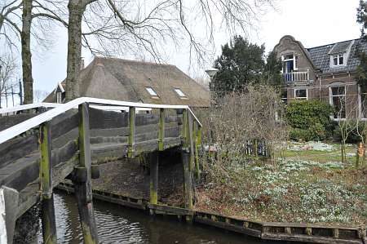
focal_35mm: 32
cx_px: 184
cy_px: 122
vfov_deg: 41.6
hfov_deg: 59.5
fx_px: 321
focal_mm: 21
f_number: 6.3
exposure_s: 1/200
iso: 320
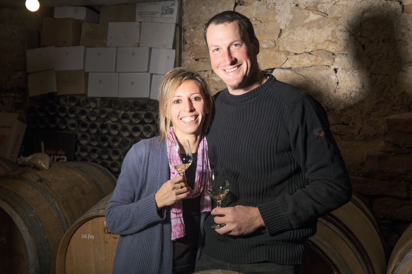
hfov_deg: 43.6
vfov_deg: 29.8
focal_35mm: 45
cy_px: 137
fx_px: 515
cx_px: 206
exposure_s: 1/350
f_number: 8
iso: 400
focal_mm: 45
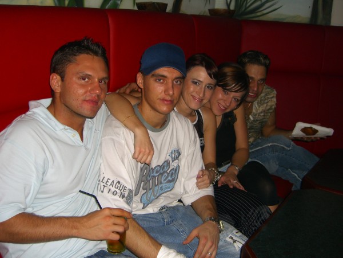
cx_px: 172
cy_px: 129
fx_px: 377
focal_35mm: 38
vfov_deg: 37.7
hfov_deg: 49.0
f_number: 2.8
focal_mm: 7.9
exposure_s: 1/60
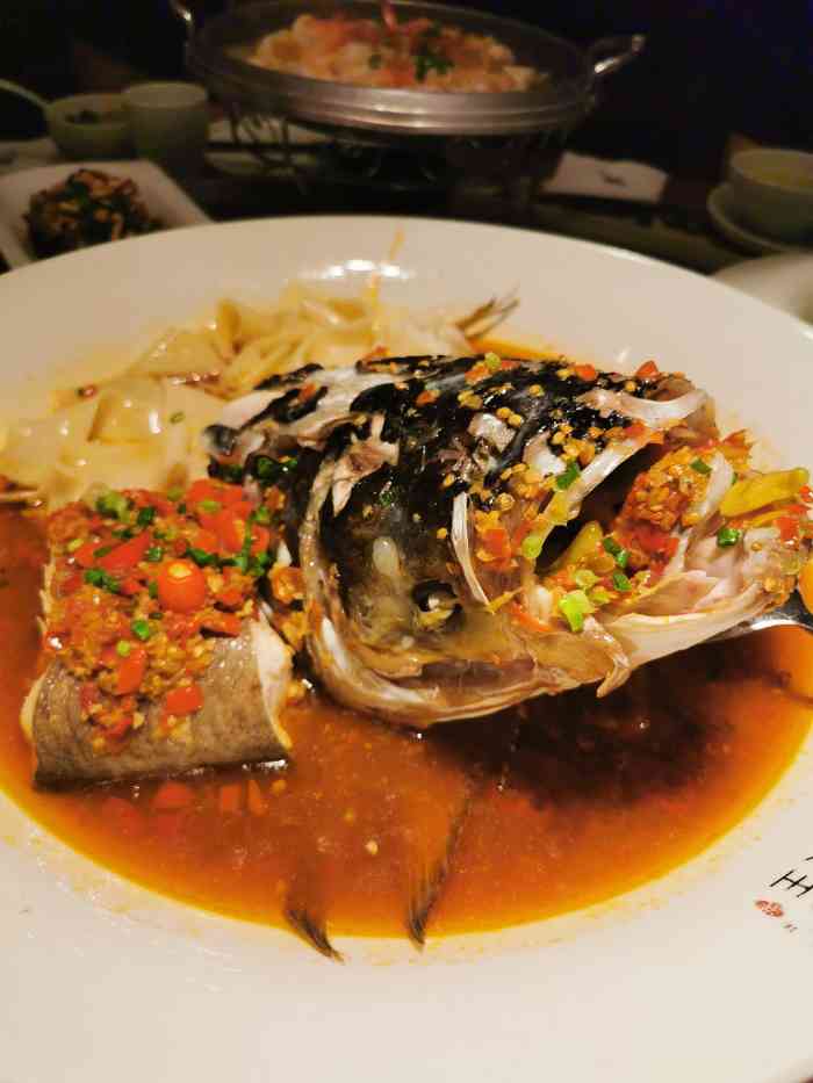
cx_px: 406
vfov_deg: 65.3
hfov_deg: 51.4
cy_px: 542
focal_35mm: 27
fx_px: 845
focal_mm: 5.58
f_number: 1.8
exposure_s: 1/323
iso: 50
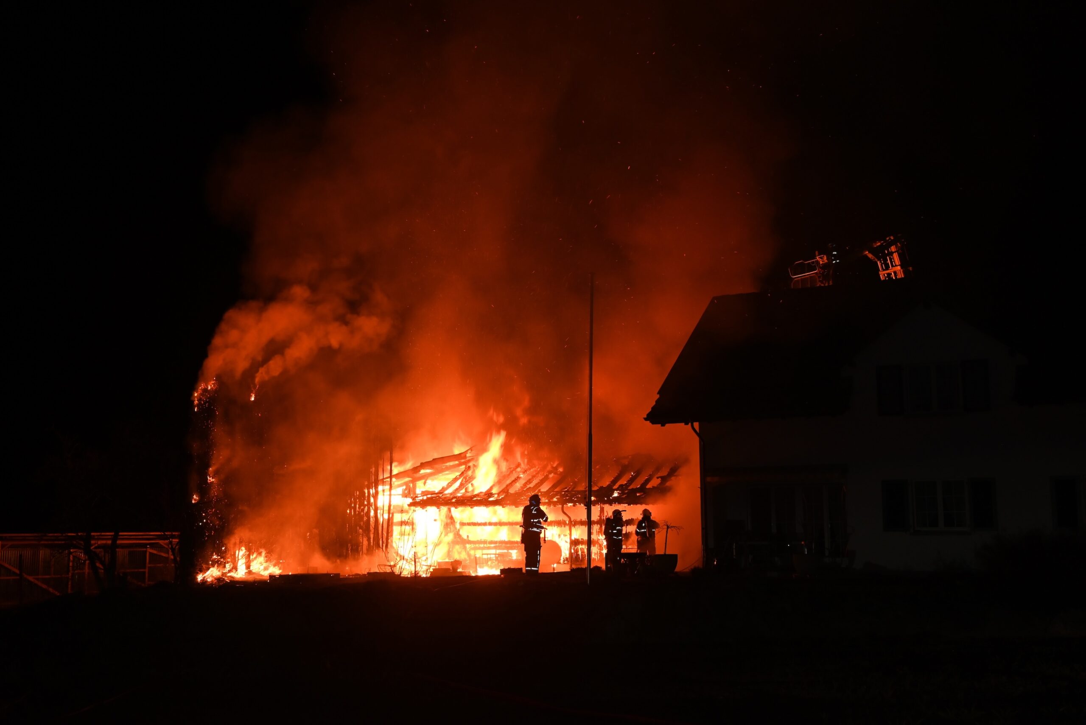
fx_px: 1147
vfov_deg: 35.1
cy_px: 362
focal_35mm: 38
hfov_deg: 50.7
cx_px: 543
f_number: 6.3
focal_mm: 38
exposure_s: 1/40
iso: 1100
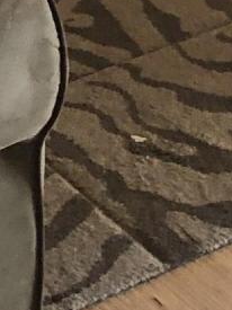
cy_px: -422
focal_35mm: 204
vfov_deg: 8.8
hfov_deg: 7.3
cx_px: 196
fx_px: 1824
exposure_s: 1/15
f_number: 1.8
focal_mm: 3.99
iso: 64
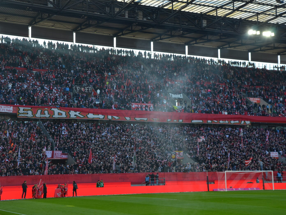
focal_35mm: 63
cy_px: 108
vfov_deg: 23.3
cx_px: 151
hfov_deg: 30.7
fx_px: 521
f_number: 6.3
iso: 200
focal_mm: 38
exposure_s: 1/160
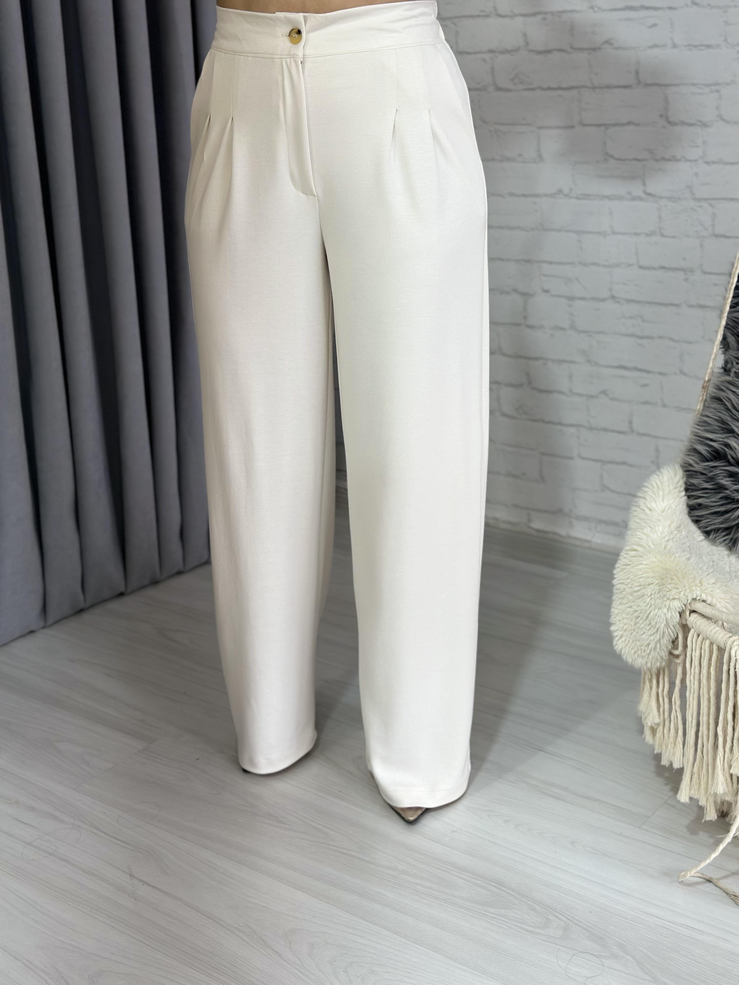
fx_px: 1366
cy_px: 492
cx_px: 370
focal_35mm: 48
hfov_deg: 30.3
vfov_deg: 39.7
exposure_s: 1/253
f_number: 1.78
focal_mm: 6.86
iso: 80
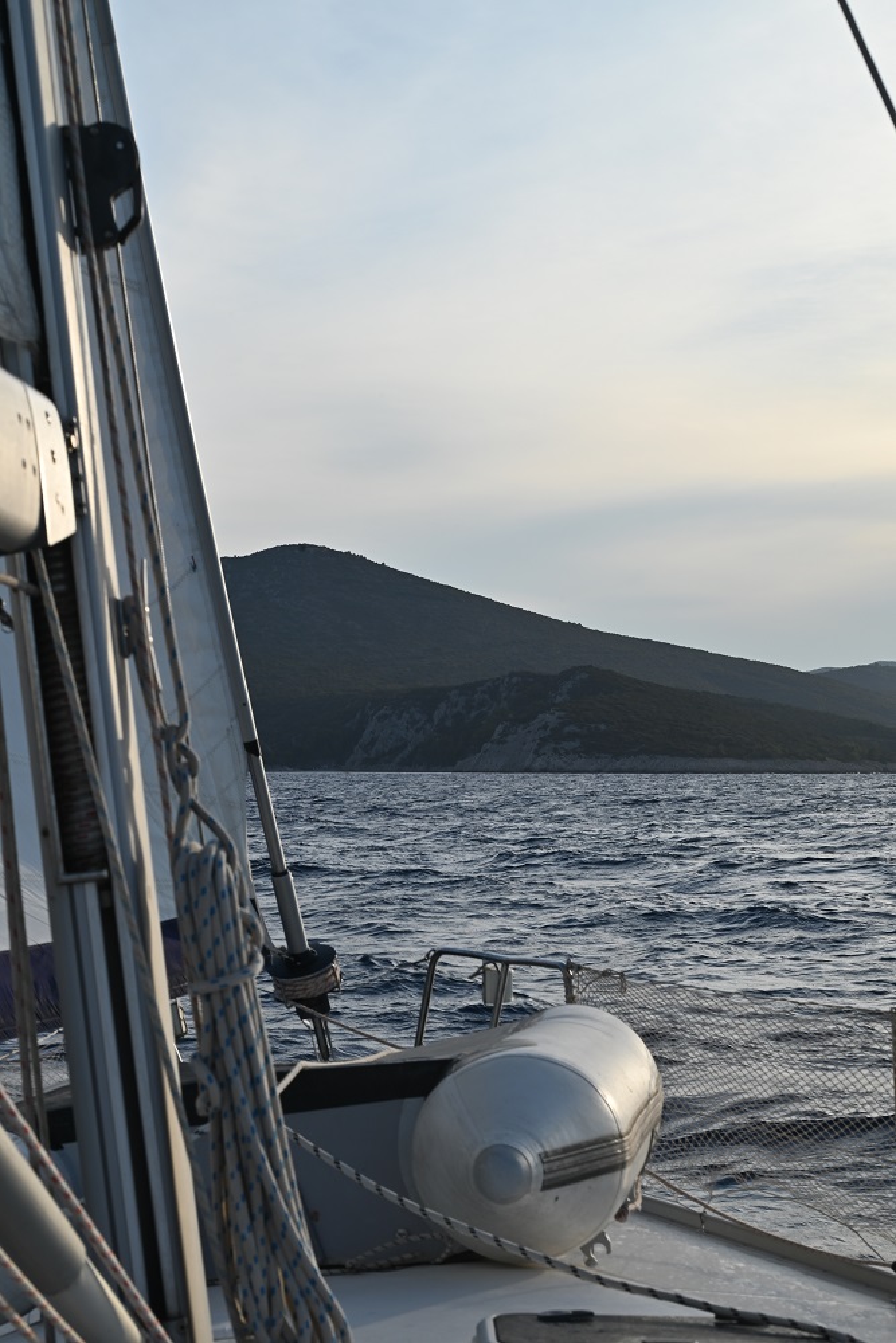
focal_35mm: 70
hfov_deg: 19.5
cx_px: 448
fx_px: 2612
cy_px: 672
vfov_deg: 28.8
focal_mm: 70
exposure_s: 1/100
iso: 100
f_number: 16
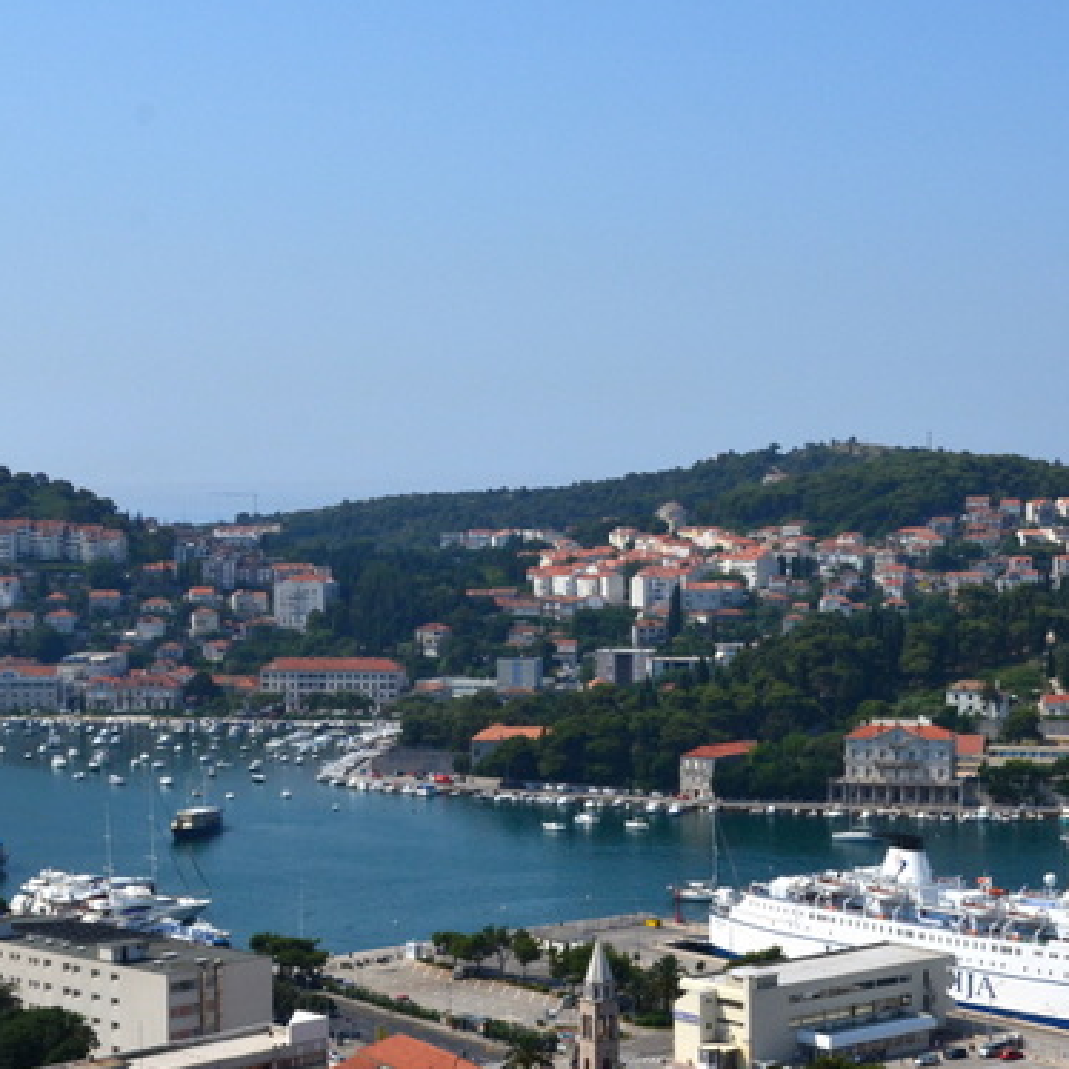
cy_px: 572
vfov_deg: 24.3
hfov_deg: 23.9
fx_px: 2481
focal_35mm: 71
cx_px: 863
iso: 360
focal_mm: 26
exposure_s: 1/500
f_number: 11
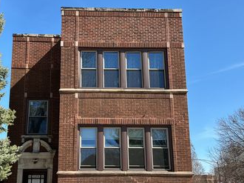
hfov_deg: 42.7
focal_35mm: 44
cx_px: 96
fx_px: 310
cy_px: 120
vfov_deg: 32.6
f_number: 1.8
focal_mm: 3
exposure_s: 1/1055
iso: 25
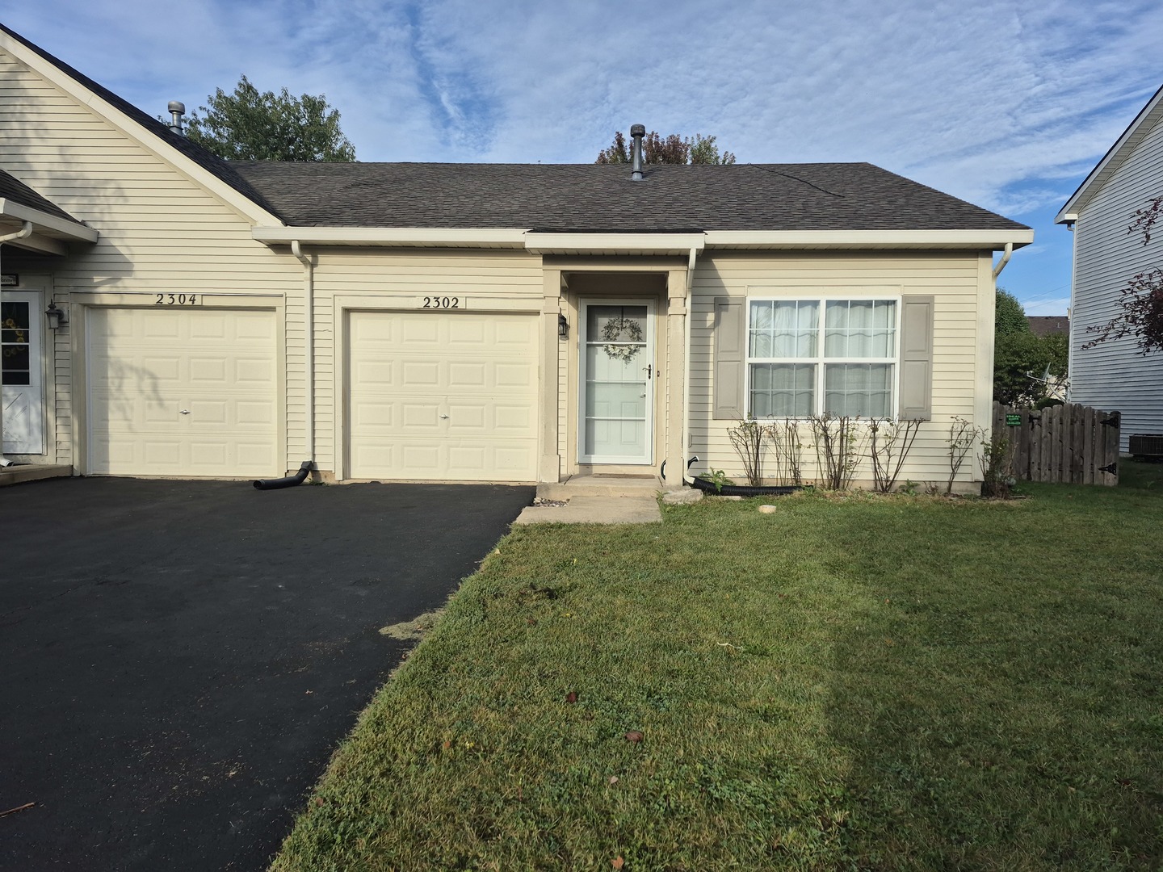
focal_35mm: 23
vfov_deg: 58.9
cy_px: 436
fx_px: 773
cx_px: 582
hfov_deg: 73.9
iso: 25
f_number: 1.8
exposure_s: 1/1540
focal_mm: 5.4
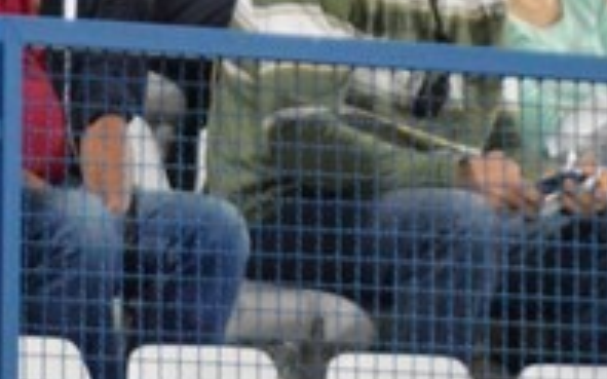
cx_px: 157
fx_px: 23021
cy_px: -339
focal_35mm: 1392
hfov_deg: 1.5
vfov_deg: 0.9
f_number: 6.3
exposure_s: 1/100
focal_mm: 200
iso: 3200
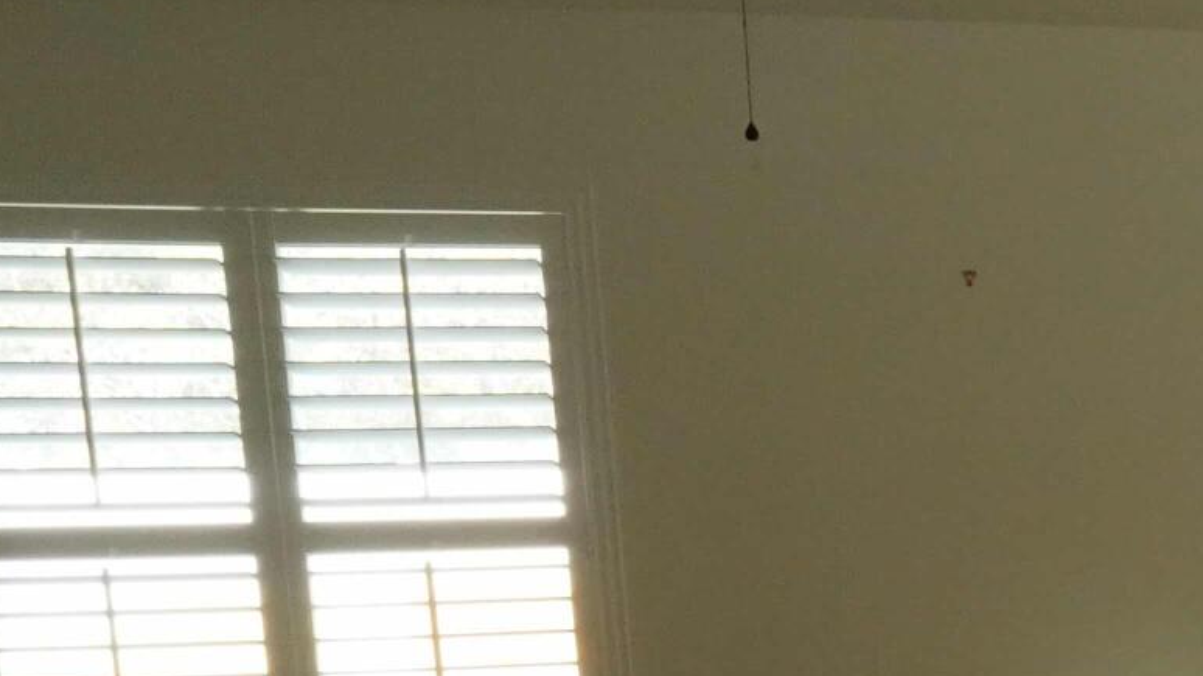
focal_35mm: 65
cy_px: 721
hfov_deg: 22.0
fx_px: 2073
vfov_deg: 17.9
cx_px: 2097
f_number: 22
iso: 4000
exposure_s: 1/60
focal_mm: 16
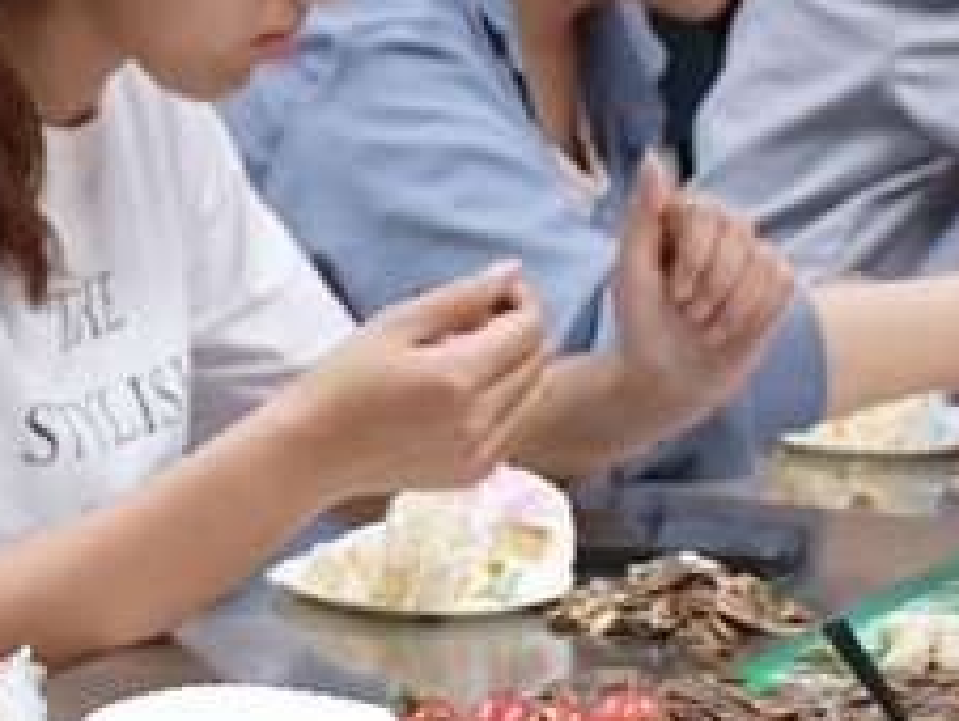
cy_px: 153
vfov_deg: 5.8
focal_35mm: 256
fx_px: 7100
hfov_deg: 7.7
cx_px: -149
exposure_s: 1/125
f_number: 4.5
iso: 1100
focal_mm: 45
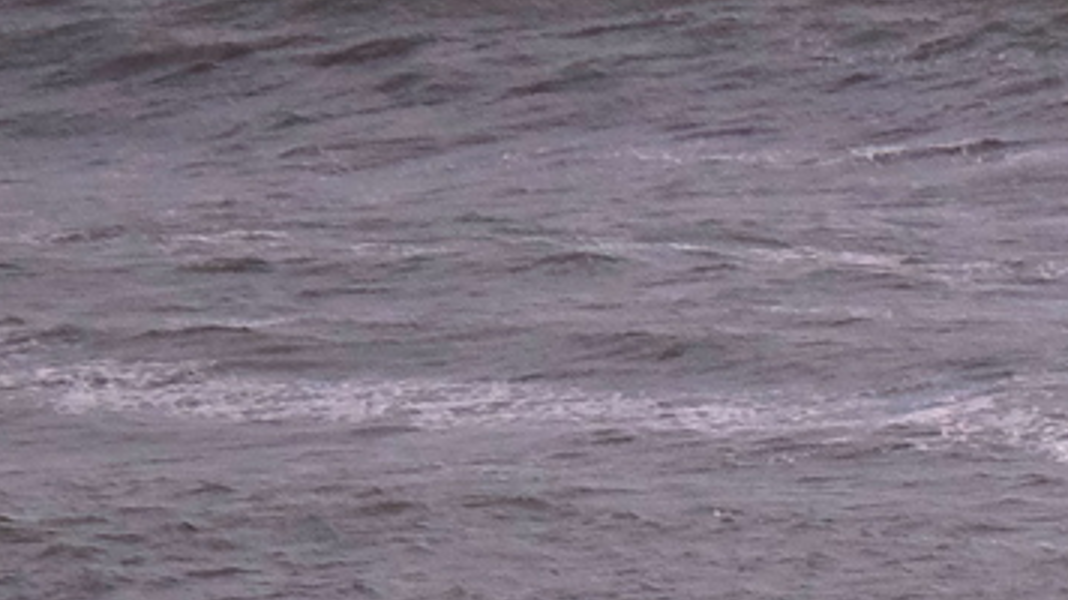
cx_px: 2217
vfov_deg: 0.7
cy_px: 1222
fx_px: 46005
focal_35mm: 1625
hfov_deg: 1.3
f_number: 11
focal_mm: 230
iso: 1600
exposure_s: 1/1000
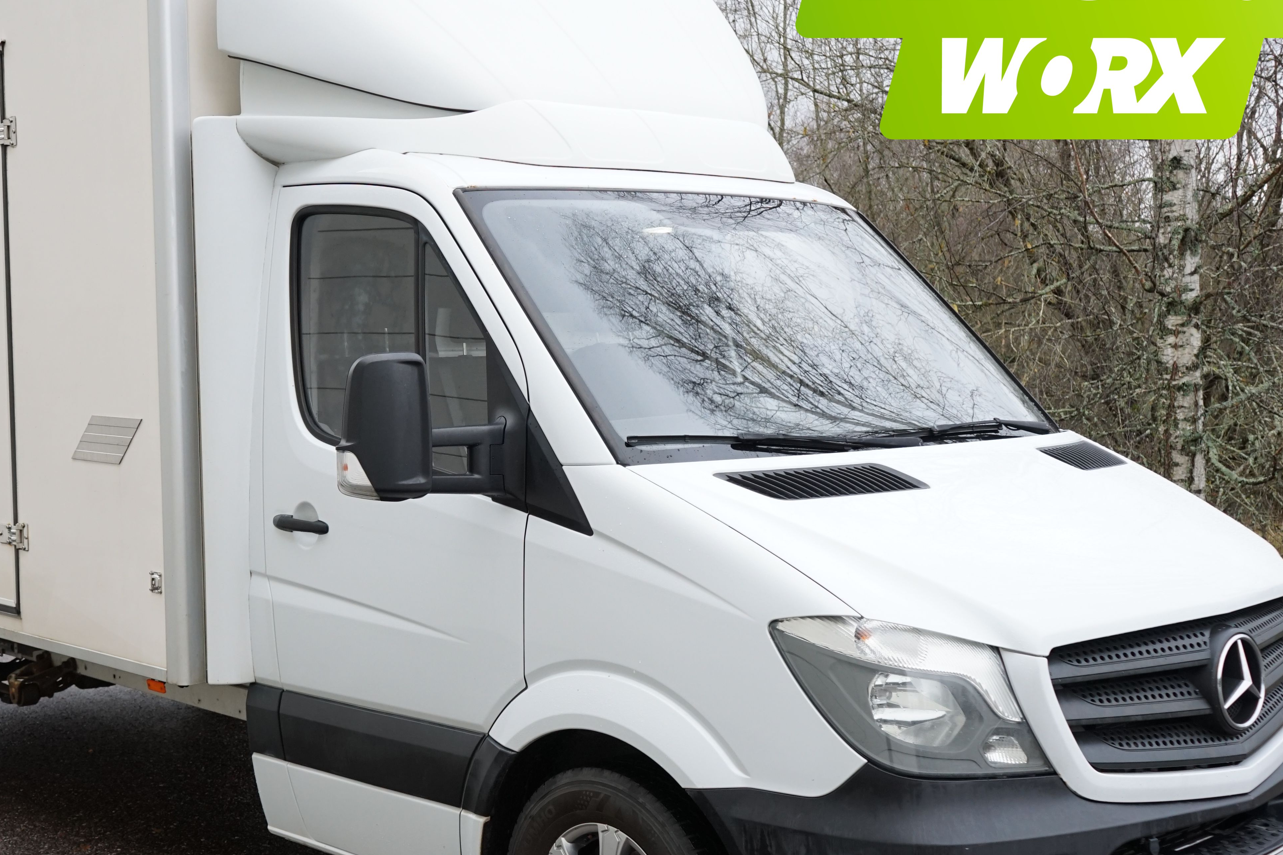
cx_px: 508
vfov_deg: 28.1
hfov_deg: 40.9
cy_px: 476
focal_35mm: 48
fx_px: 1710
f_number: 5
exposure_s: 1/125
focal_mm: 31
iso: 800
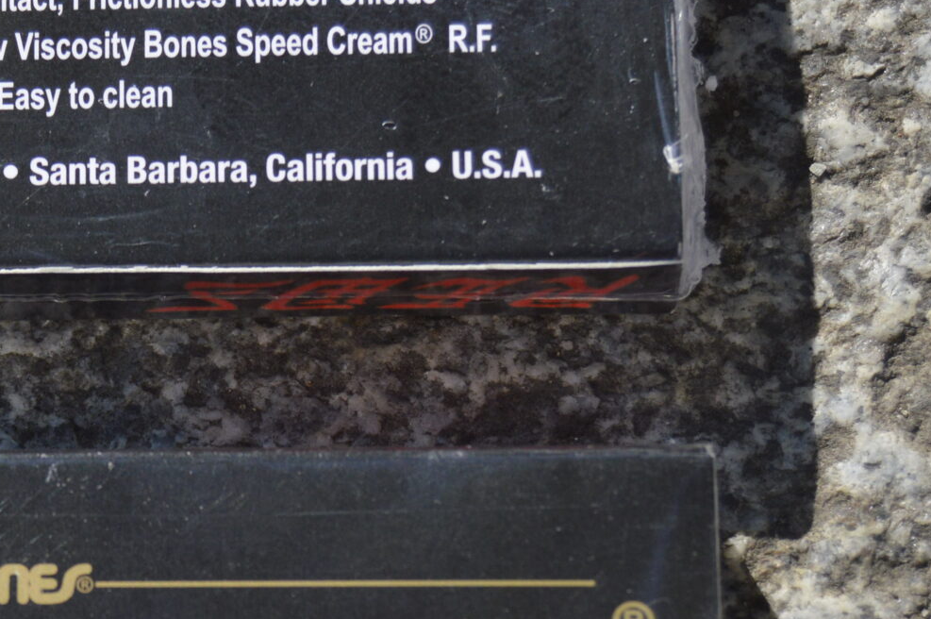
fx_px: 4624
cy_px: 375
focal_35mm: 179
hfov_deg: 11.4
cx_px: 75
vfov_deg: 7.7
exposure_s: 1/1250
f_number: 5.6
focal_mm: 46
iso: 400
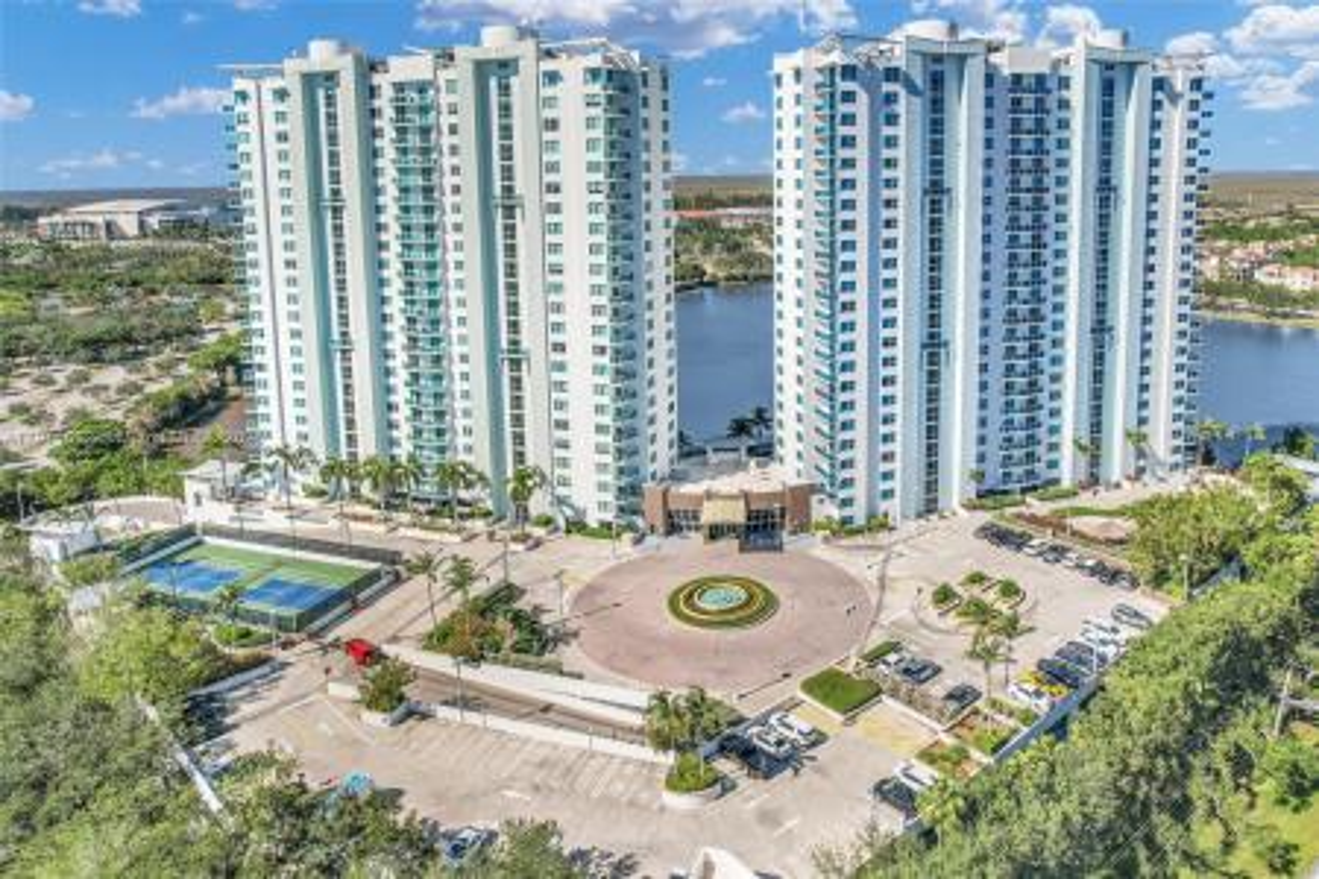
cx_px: 660
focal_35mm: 22
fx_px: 806
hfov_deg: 78.6
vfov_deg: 57.2
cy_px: 440
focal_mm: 8.38
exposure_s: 1/2000
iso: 120
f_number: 2.8
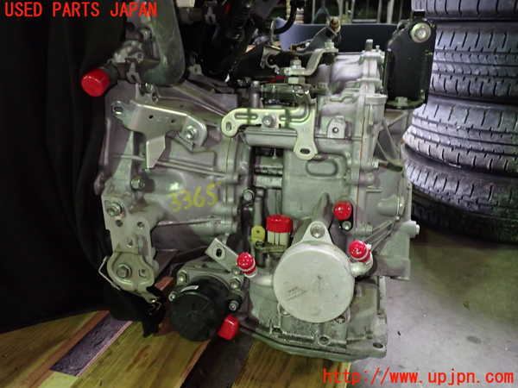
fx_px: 449
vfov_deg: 46.8
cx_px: 259
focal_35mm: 30
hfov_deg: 60.0
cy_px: 194
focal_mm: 5.4
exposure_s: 1/30
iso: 500
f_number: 2.3
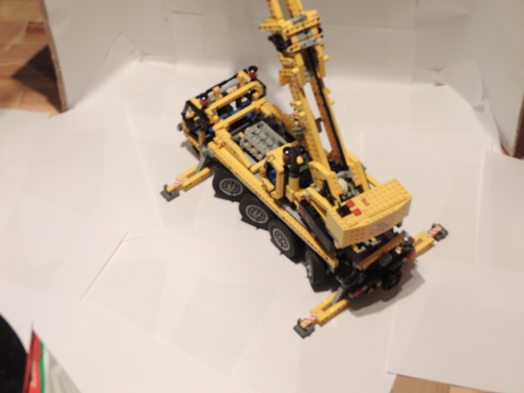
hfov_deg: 27.8
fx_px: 1060
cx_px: 262
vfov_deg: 21.0
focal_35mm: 70
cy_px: 196
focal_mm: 12.4
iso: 100
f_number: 3.9
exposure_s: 1/2.5
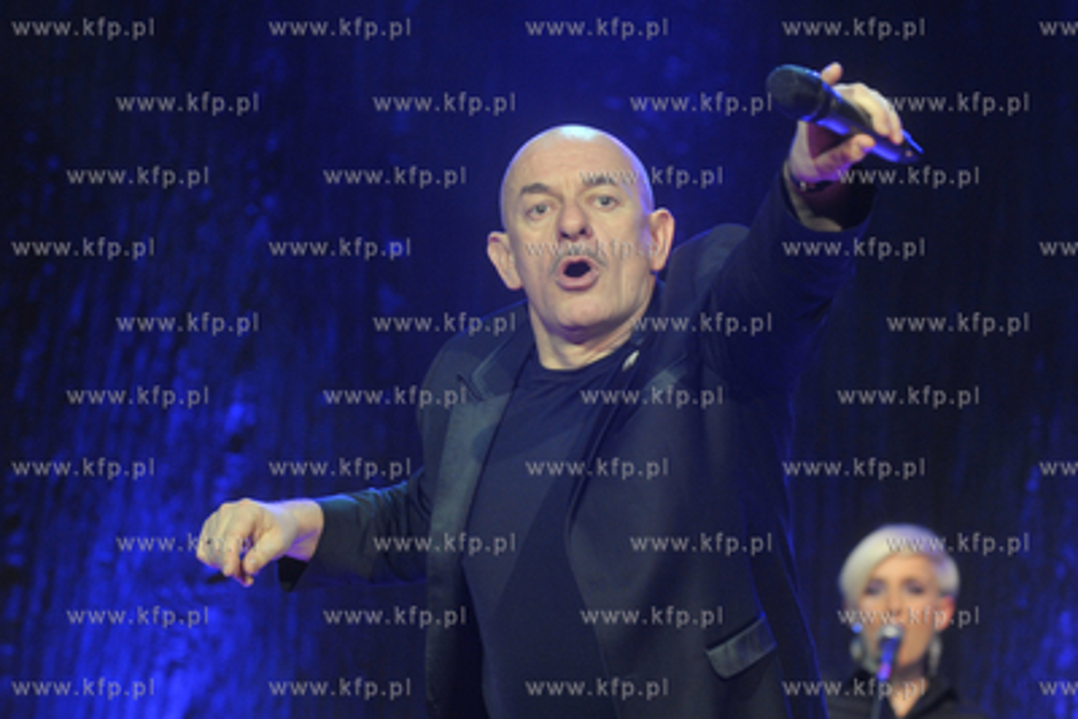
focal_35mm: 160
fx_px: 4793
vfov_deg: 8.6
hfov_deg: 12.8
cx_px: 539
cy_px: 360
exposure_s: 1/160
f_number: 5.6
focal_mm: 160
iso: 1600
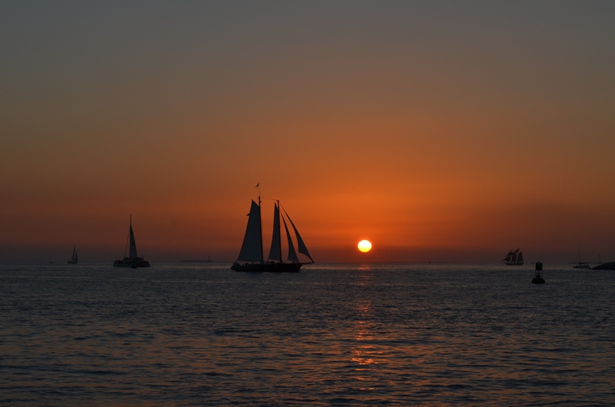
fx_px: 1407
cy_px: 204
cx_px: 308
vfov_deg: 16.5
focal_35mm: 82
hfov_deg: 24.7
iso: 100
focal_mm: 55
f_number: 9
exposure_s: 1/320
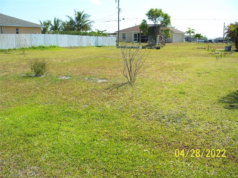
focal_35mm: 37
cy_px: 89
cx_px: 119
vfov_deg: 38.7
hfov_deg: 50.1
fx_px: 254
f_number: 4
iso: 64
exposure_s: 1/400
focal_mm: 7.8
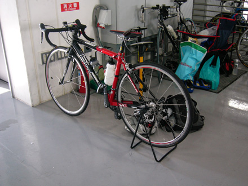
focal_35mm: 39
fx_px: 279
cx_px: 124
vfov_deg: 36.8
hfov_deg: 47.9
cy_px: 93
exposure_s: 1/25
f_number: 2.9
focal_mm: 6.5
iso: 100
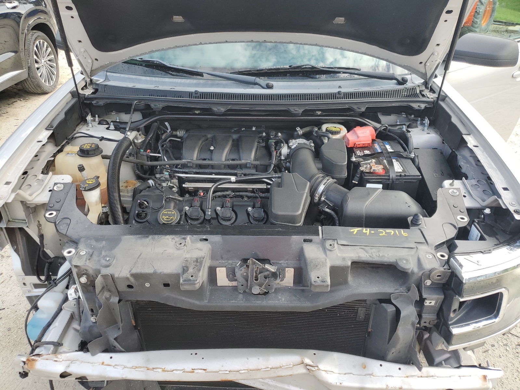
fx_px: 391
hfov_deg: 67.3
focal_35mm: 26
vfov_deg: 53.1
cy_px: 195
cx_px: 260
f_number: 1.5
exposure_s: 1/333
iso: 50
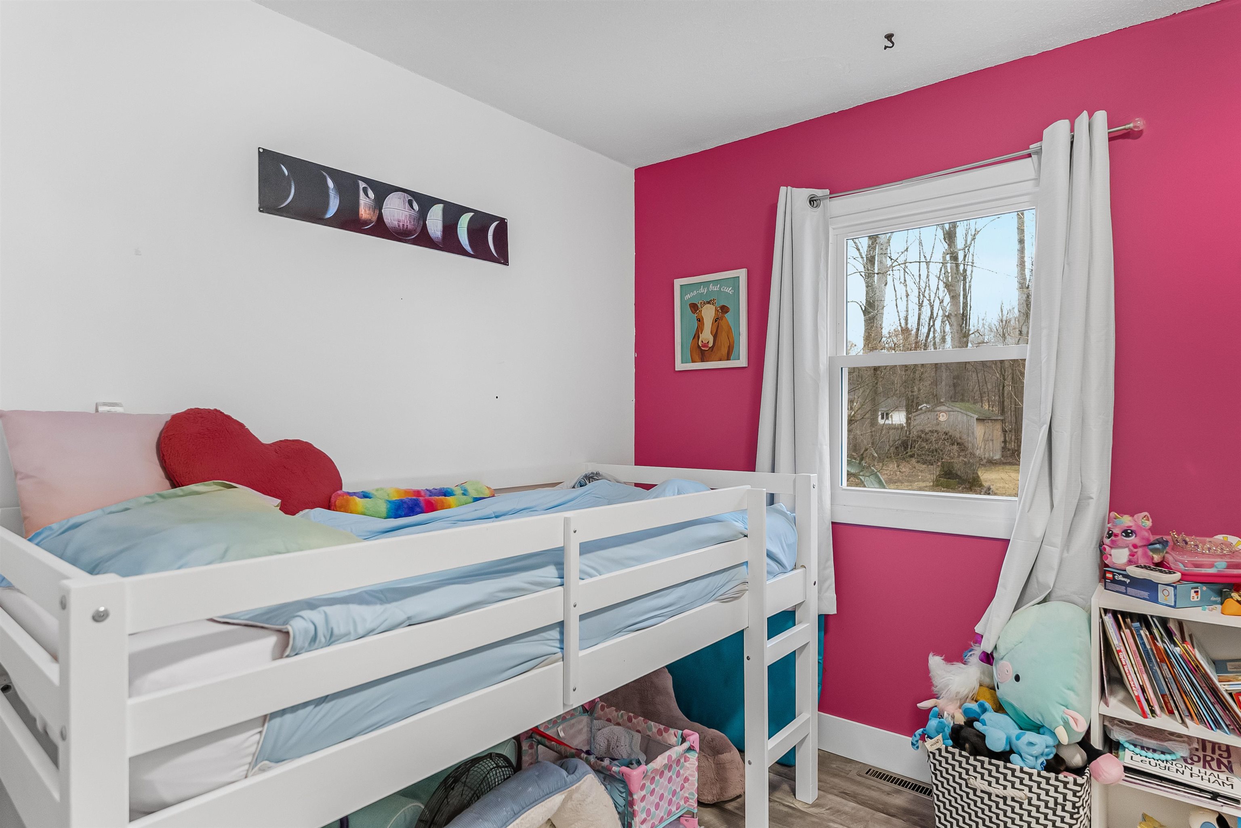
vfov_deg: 63.0
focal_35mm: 20
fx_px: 676
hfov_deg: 85.1
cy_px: 414
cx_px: 620
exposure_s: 1/30
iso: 3200
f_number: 4.5
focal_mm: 19.6
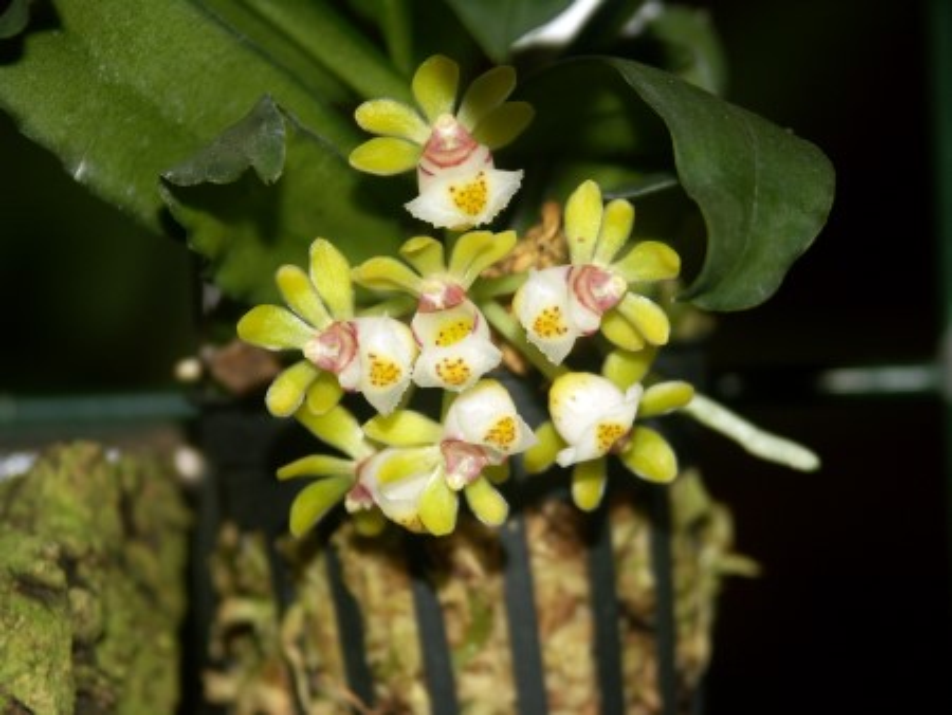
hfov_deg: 9.9
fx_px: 5503
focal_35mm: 200
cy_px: 358
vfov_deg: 7.4
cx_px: 476
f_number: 3.5
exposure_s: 1/200
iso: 64
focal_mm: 50.8
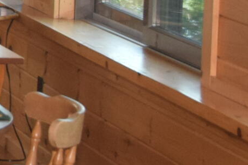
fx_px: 1907
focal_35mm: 277
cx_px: -379
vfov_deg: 4.9
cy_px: -165
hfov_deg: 7.0
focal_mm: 28
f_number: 5.6
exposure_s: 1/125
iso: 800
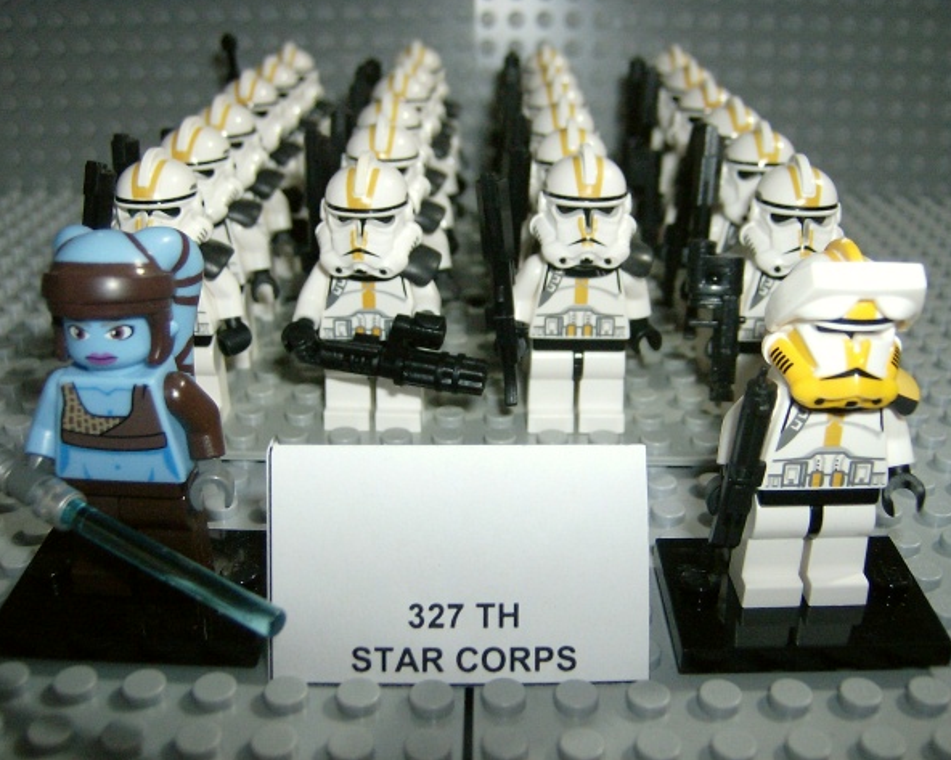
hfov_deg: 48.0
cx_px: 479
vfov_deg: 39.1
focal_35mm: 38
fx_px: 1069
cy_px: 378
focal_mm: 6
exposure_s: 1/60
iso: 200
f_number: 2.8
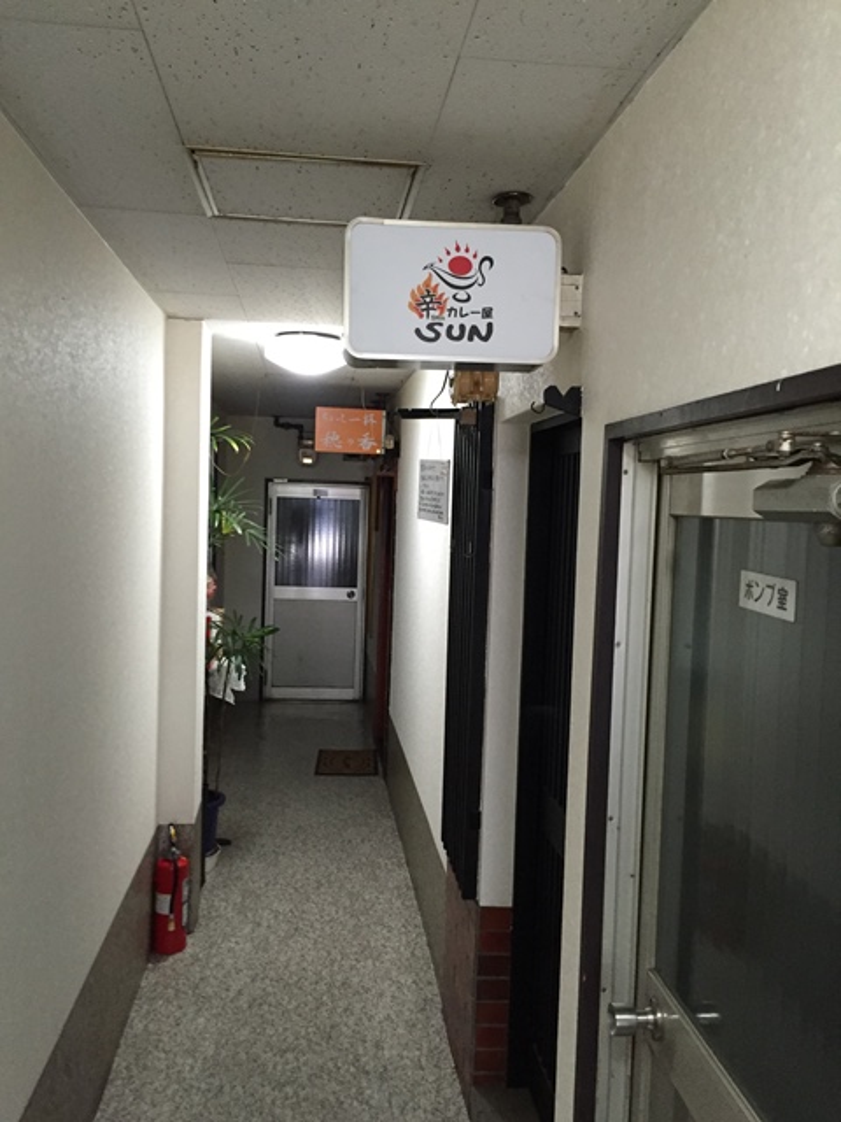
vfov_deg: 61.7
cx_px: 420
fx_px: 939
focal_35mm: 29
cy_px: 561
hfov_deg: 48.2
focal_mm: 4.15
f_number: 2.2
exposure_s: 1/30
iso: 200
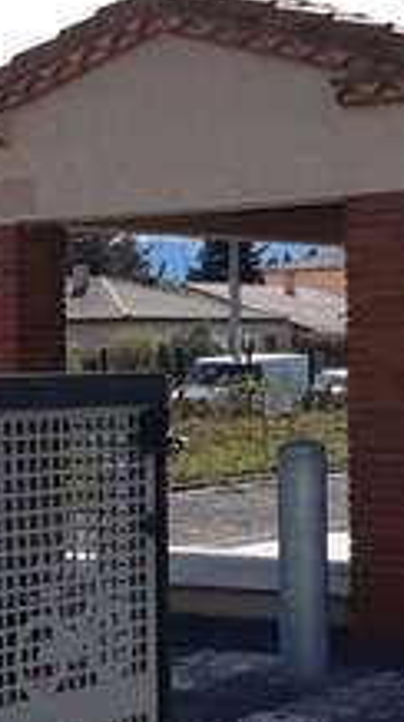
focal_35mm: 100
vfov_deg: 21.3
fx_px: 1912
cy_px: 454
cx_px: 83
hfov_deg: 12.0
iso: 40
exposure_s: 1/2381
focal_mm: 3.92
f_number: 1.7
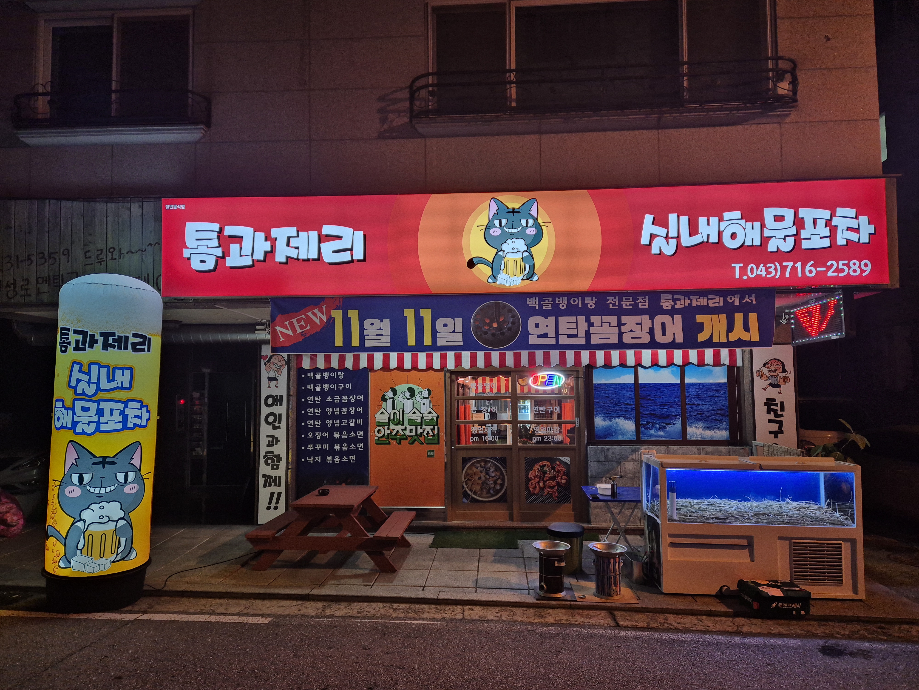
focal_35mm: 23
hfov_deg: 73.9
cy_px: 345
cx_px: 460
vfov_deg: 58.9
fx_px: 611
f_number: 1.8
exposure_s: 1/120
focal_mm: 5.4
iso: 200
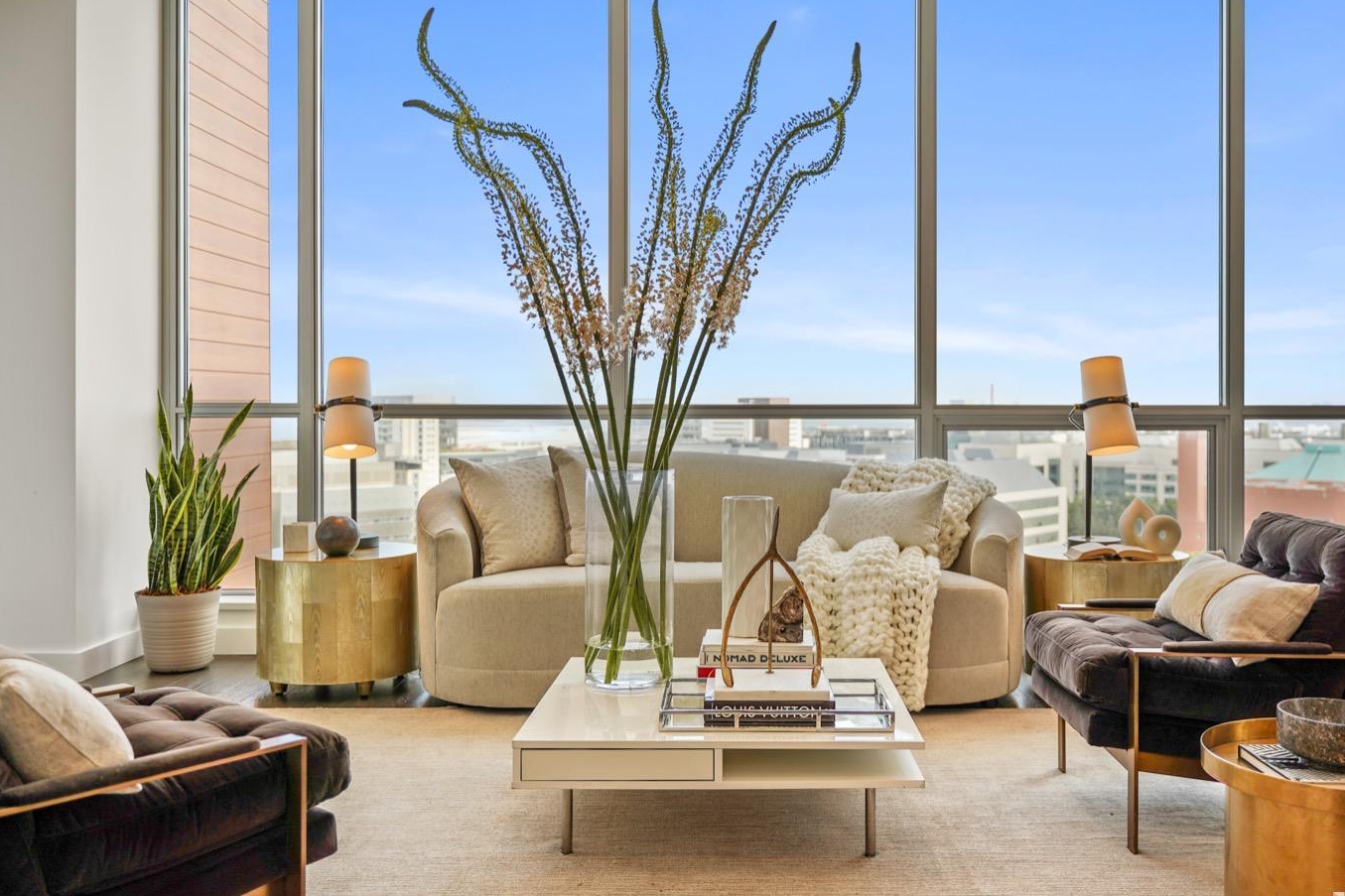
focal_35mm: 31
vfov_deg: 42.3
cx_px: 718
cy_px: 421
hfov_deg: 60.2
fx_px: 1158
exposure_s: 1/200
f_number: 2.8
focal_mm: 28
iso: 100
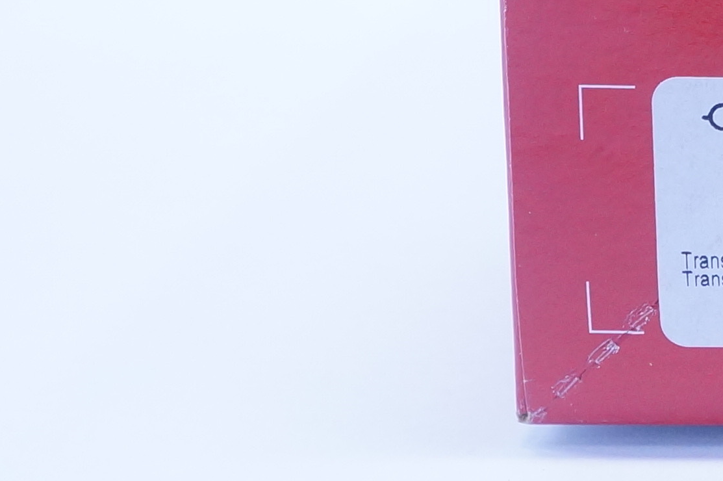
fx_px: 3054
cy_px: 24
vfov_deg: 9.0
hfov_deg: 12.5
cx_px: 1241
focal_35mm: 152
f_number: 4.5
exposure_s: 1/200
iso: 800
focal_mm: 23
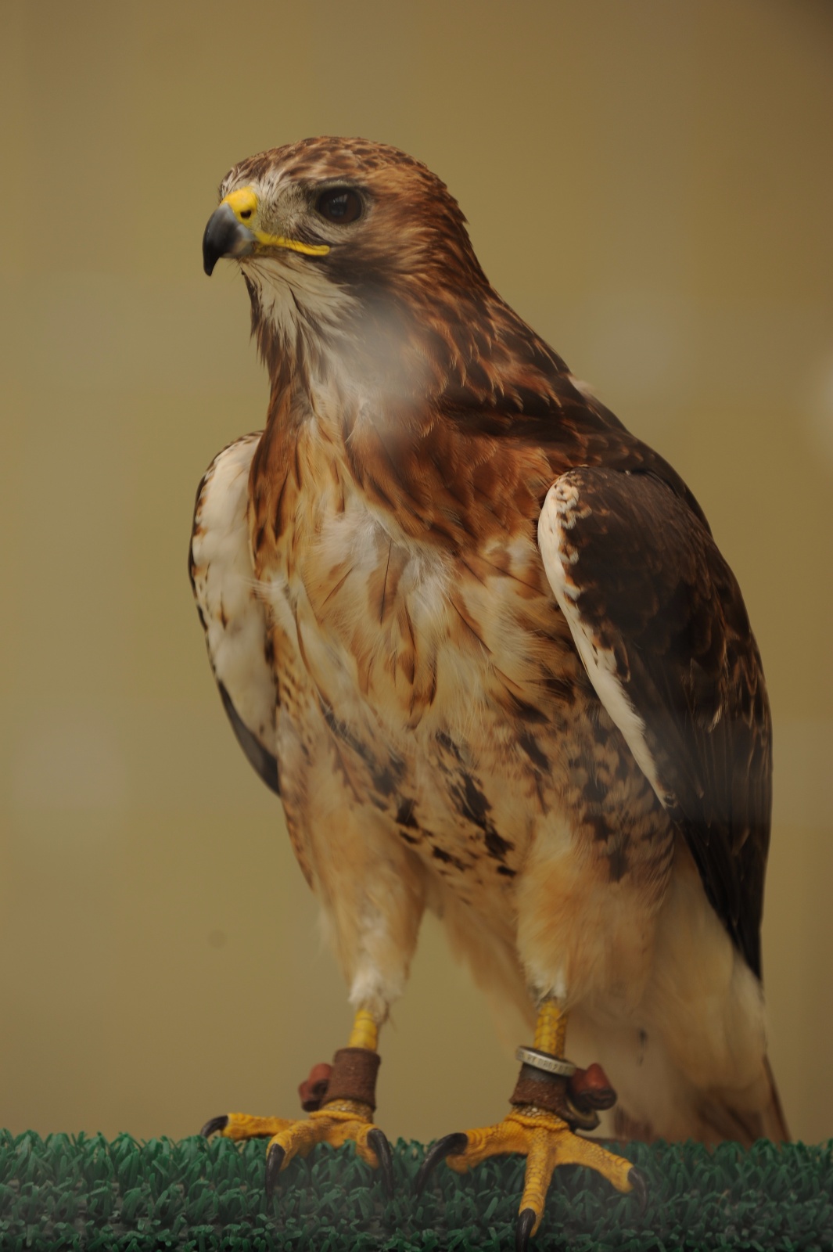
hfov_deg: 6.9
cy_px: 626
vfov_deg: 10.3
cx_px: 416
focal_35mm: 200
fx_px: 6949
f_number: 5.6
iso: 200
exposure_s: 1/125
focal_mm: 200
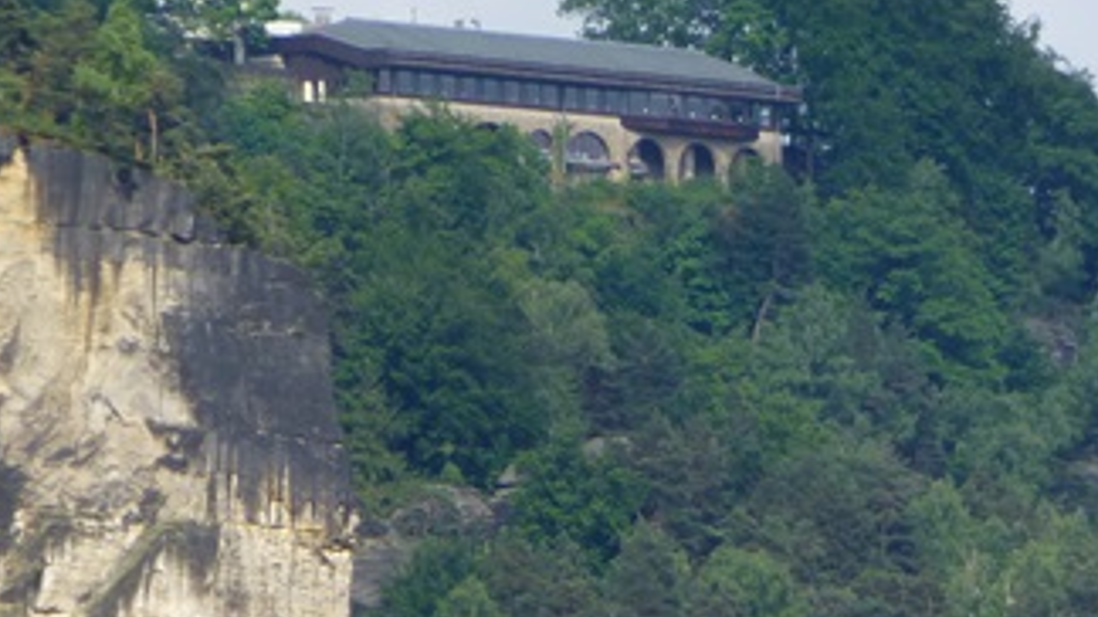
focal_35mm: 1034
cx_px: 922
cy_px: 434
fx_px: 30095
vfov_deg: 1.2
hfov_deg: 2.1
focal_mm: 86
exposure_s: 1/250
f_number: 6.4
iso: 100
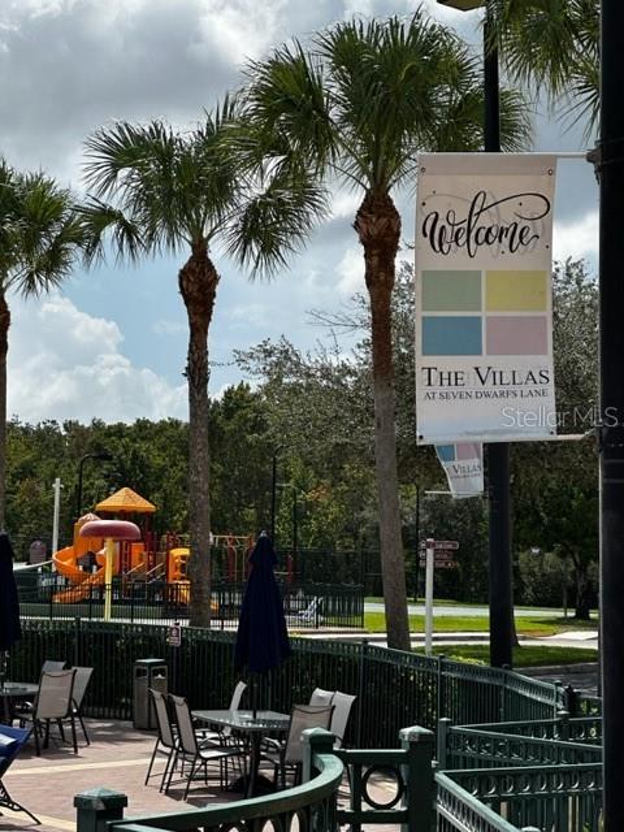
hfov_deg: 19.1
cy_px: 416
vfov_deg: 25.3
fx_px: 1851
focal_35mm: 77
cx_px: 312
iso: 32
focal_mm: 9
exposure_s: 1/1233
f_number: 2.8
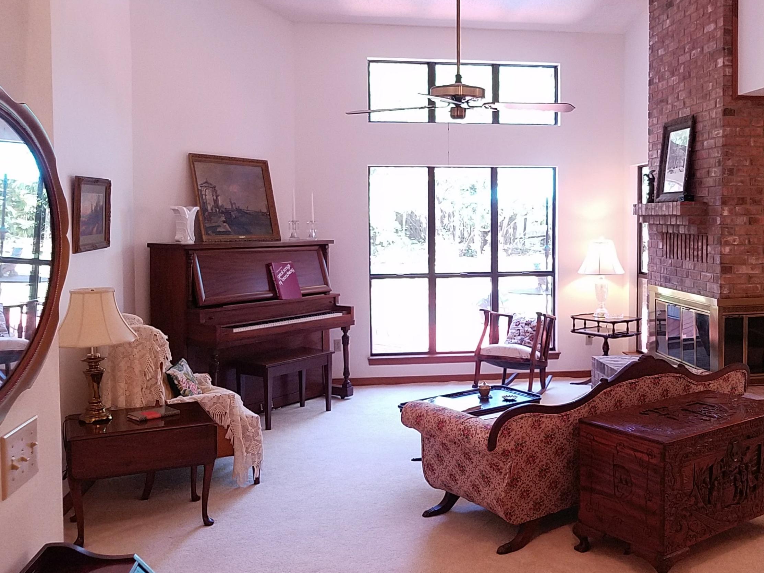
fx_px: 772
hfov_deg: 52.0
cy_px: 247
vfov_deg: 40.6
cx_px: 487
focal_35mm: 35
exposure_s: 1/60
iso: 200
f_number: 1.7
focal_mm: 4.2
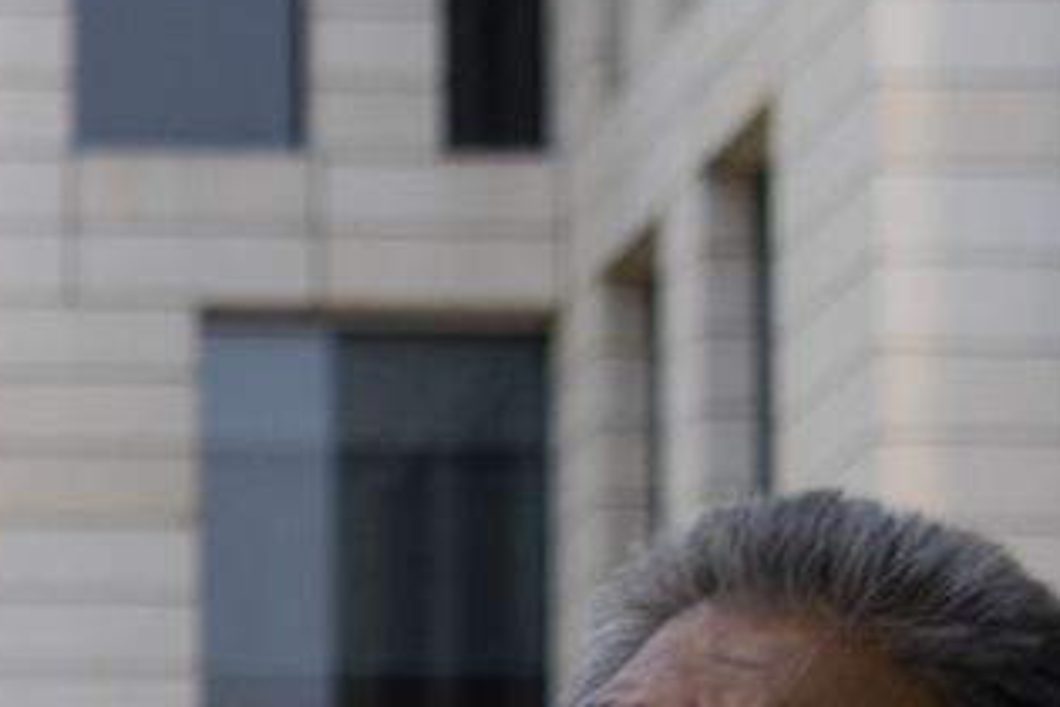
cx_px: 84
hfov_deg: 19.4
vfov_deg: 12.1
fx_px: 3033
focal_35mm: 103
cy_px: 1300
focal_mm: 27
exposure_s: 1/1600
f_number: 3.5
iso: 400
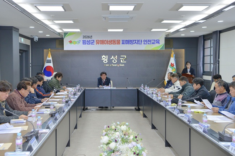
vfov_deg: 29.2
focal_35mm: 46
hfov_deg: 42.8
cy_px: 78
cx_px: 118
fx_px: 300
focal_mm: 46
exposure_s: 1/200
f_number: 5
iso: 1600
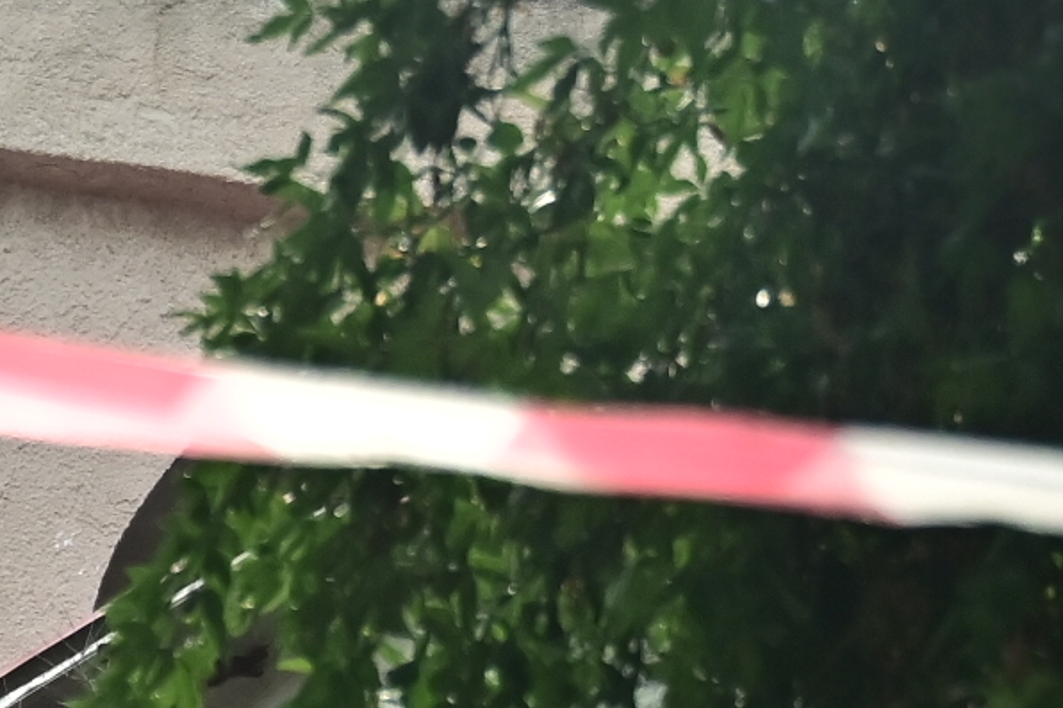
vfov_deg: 5.9
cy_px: 1002
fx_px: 6848
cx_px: -733
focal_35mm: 232
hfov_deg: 8.6
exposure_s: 1/2500
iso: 800
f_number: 4
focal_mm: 40
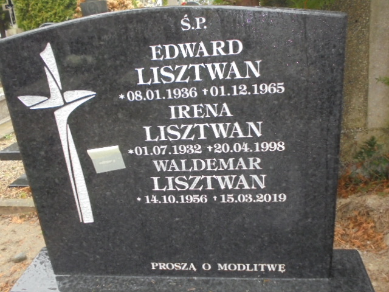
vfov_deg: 41.8
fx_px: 382
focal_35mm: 34
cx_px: 194
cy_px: 146
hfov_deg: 54.0
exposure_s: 1/25
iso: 400
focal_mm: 6.1
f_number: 4
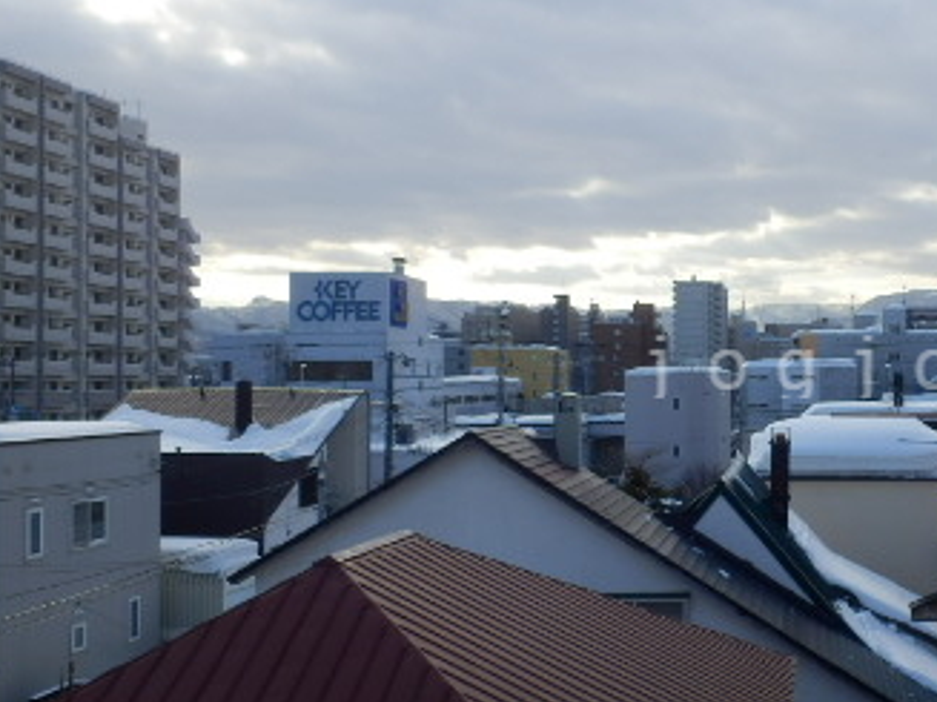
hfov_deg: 37.8
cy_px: 364
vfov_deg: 30.9
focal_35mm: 47
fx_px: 1272
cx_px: 840
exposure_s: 1/125
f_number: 7.9
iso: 80
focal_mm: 4.2
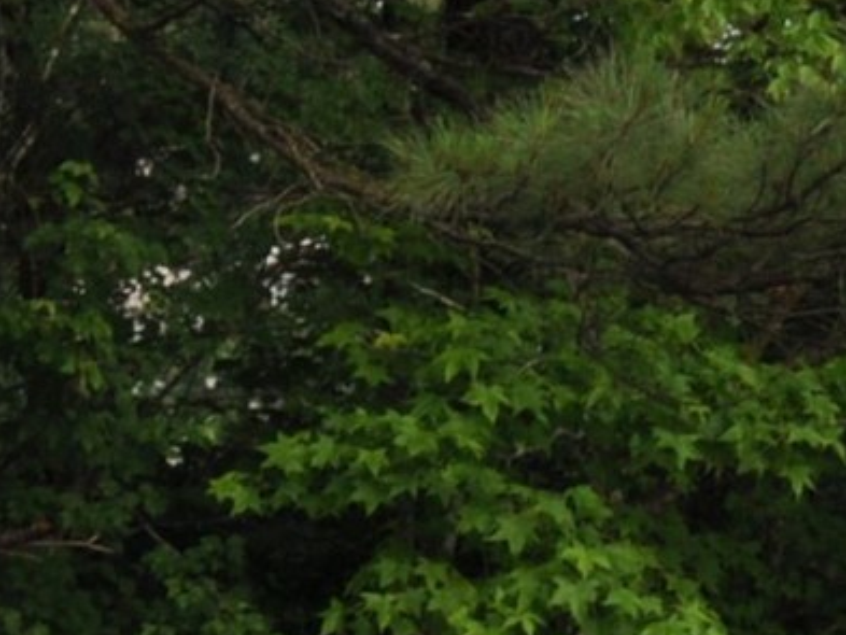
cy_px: 1396
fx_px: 7163
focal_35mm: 293
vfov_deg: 5.0
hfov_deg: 6.7
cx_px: 1341
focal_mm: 32
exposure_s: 1/125
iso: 220
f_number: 5.6
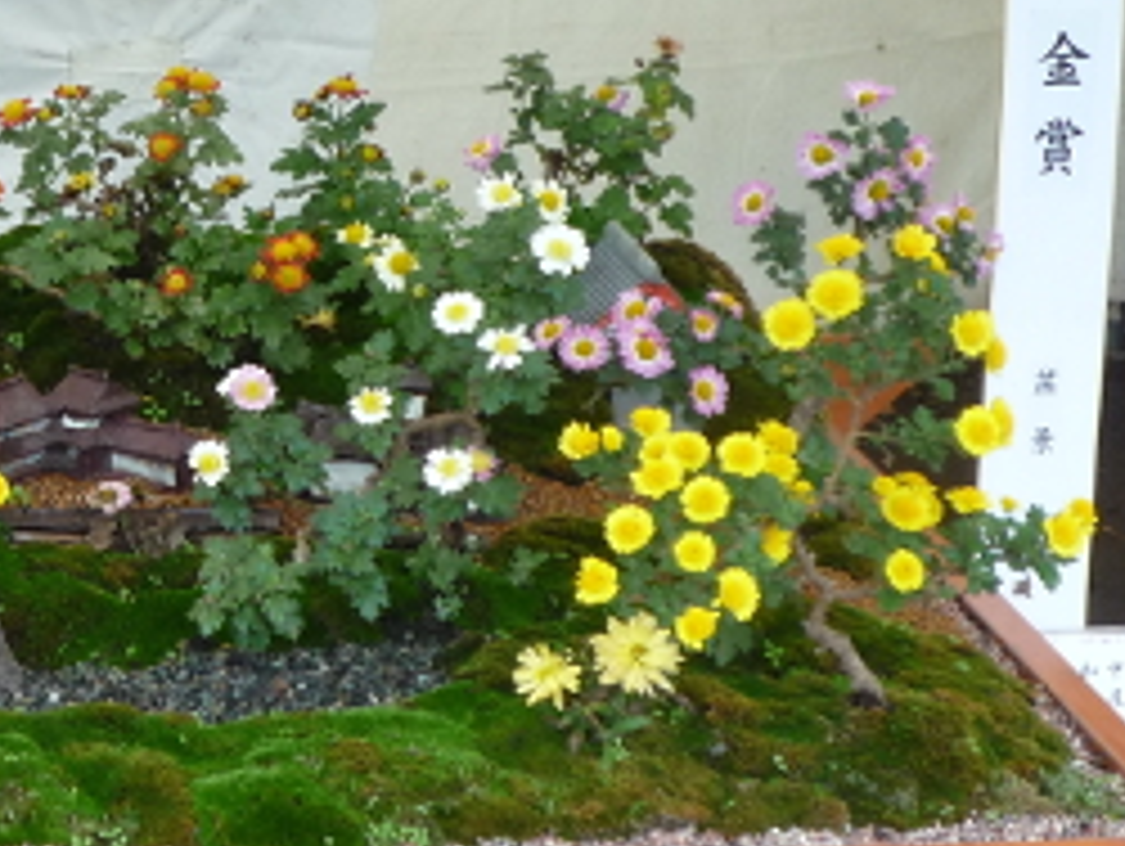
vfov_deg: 14.3
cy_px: 387
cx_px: 18
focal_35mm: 104
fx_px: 3383
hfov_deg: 18.4
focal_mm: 7.3
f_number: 4.1
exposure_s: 1/40
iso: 160
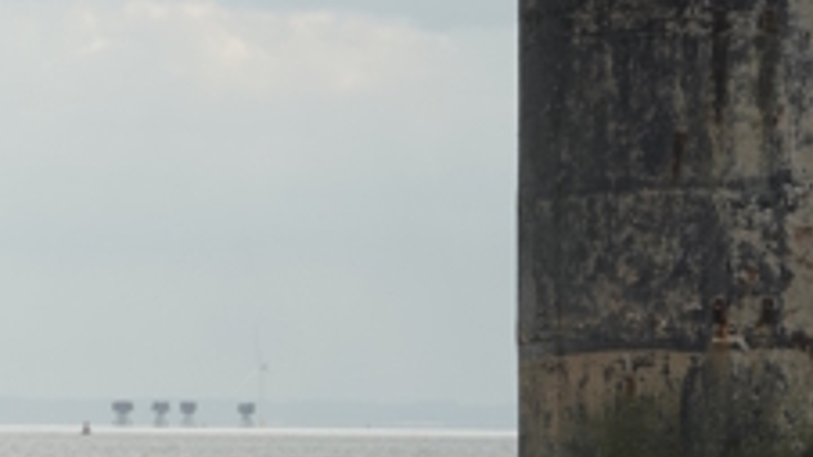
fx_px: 10755
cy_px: 369
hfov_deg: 4.3
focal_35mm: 499
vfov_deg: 2.4
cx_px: -403
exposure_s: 1/800
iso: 100
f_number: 4
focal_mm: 56.39
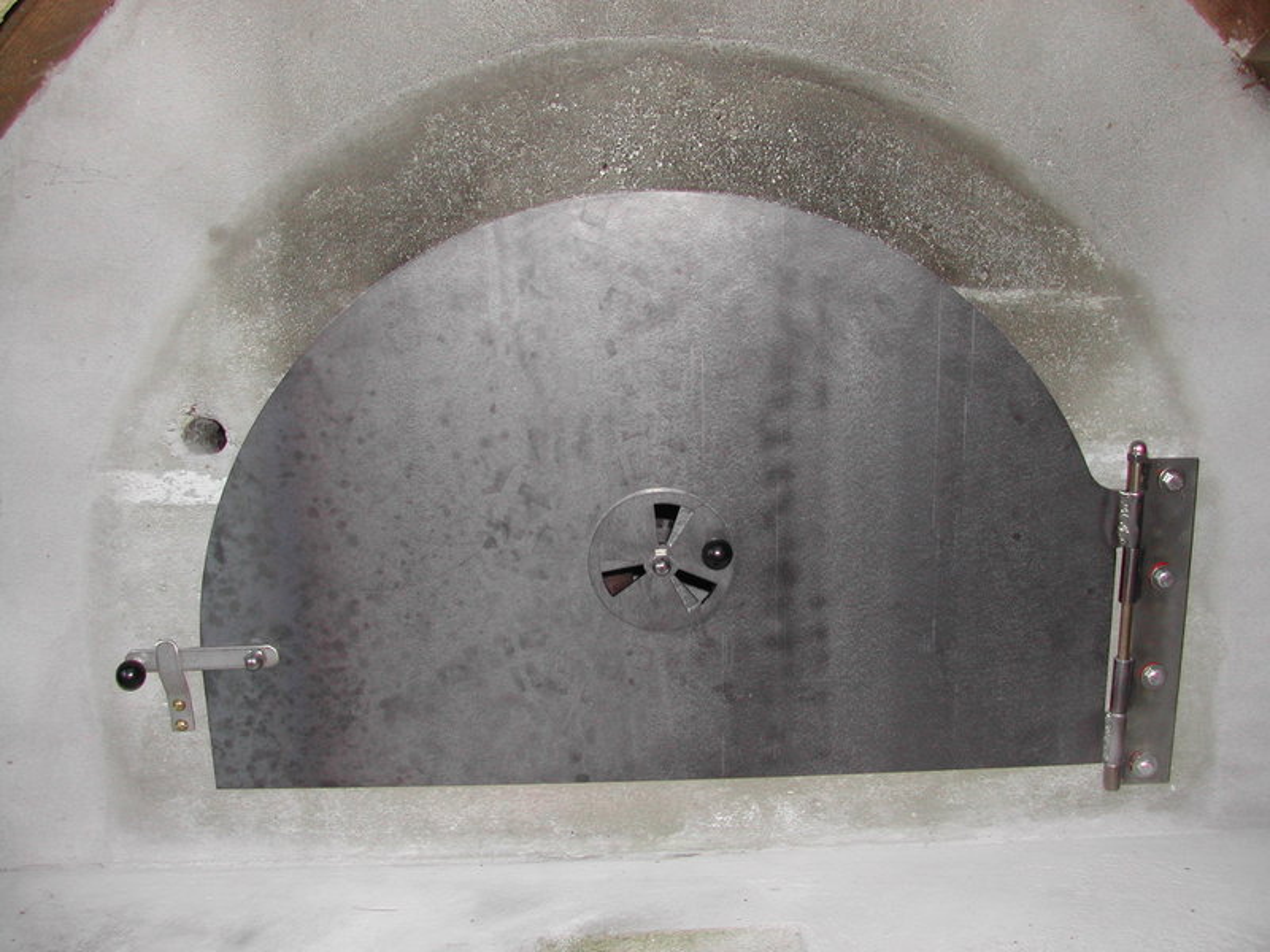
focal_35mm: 38
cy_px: 476
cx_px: 635
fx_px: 1394
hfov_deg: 49.0
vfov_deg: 37.7
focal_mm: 8
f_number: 2.8
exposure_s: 1/60
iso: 100
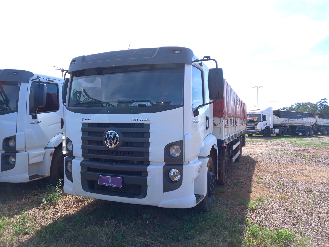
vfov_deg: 54.9
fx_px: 238
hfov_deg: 69.4
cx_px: 164
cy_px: 124
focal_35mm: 25
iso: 27
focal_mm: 4.6
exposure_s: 1/352
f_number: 2
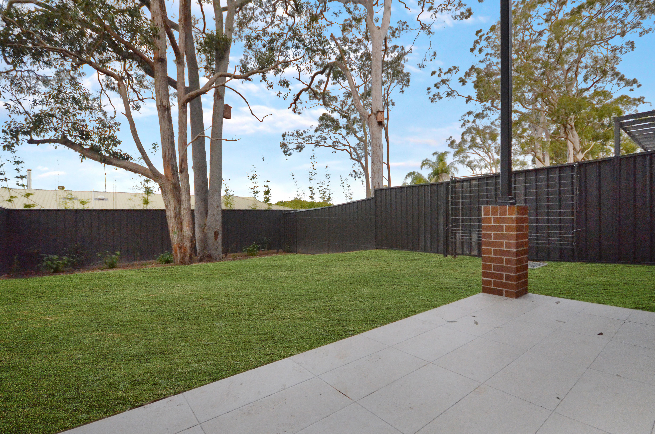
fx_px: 272
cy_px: 217
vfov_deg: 77.1
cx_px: 328
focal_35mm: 15
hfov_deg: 100.5
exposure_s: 1/3200
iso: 4000
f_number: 4.5
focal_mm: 10
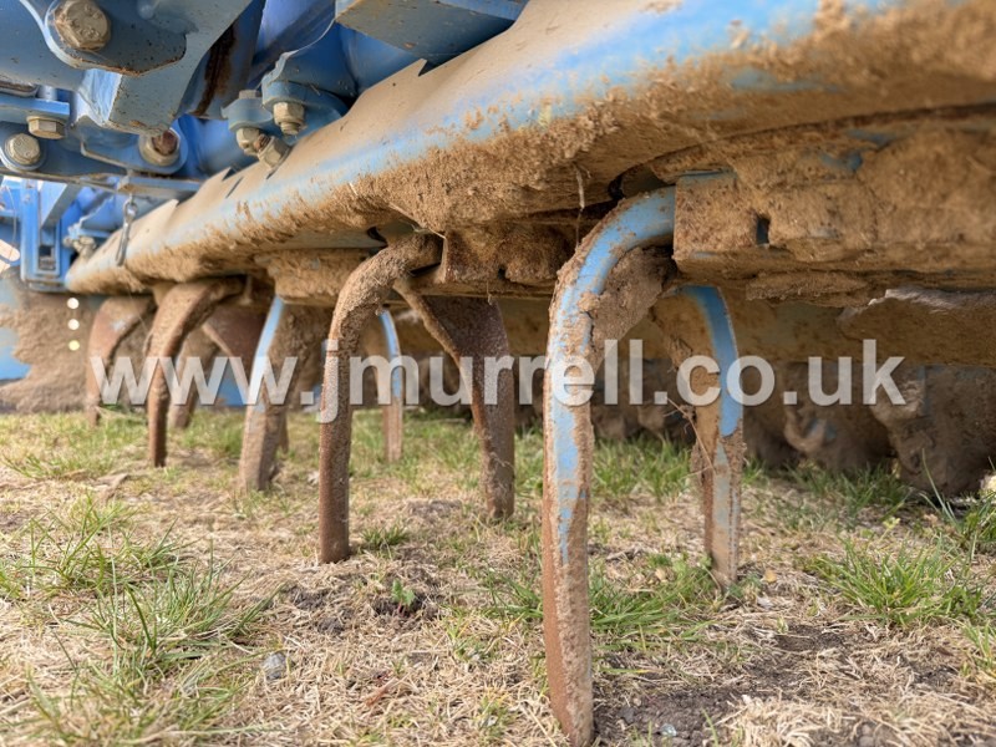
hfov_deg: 71.6
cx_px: 498
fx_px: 691
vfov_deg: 56.8
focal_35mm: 24
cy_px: 374
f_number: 1.78
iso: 100
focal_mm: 6.76
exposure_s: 1/121
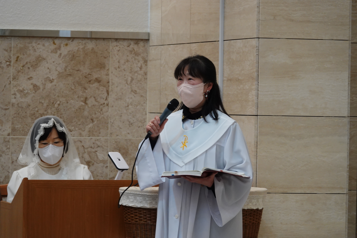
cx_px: 178
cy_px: 119
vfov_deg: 6.0
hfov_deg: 9.0
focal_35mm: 229
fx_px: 2271
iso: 800
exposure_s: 1/40
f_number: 4
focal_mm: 83.9
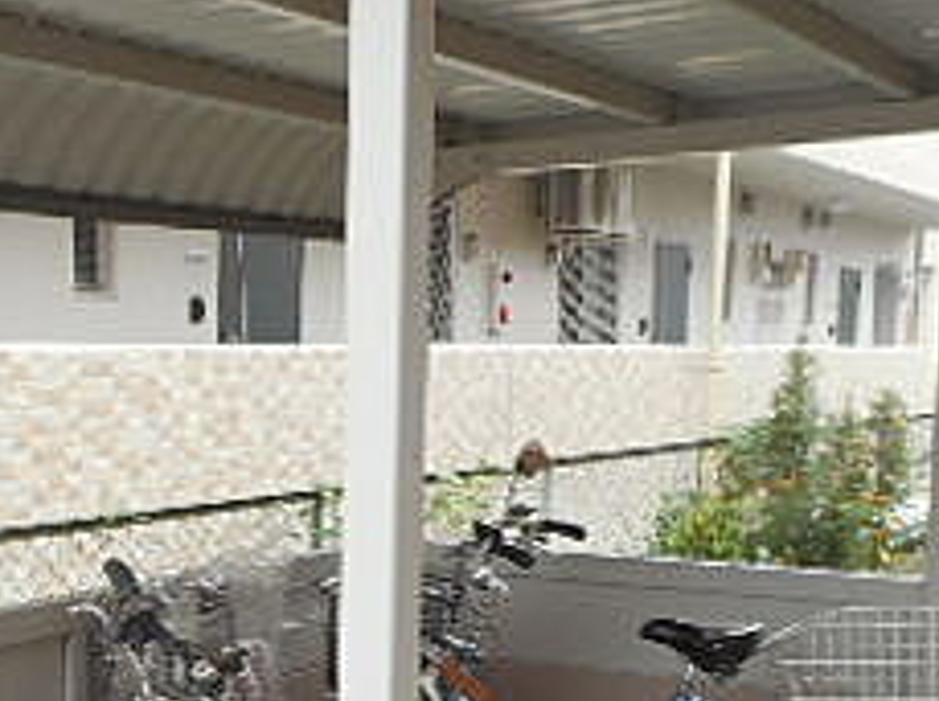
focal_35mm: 70
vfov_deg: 20.5
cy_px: 644
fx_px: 1896
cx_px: 381
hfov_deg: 27.8
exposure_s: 1/100
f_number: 3.7
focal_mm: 4.5
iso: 80
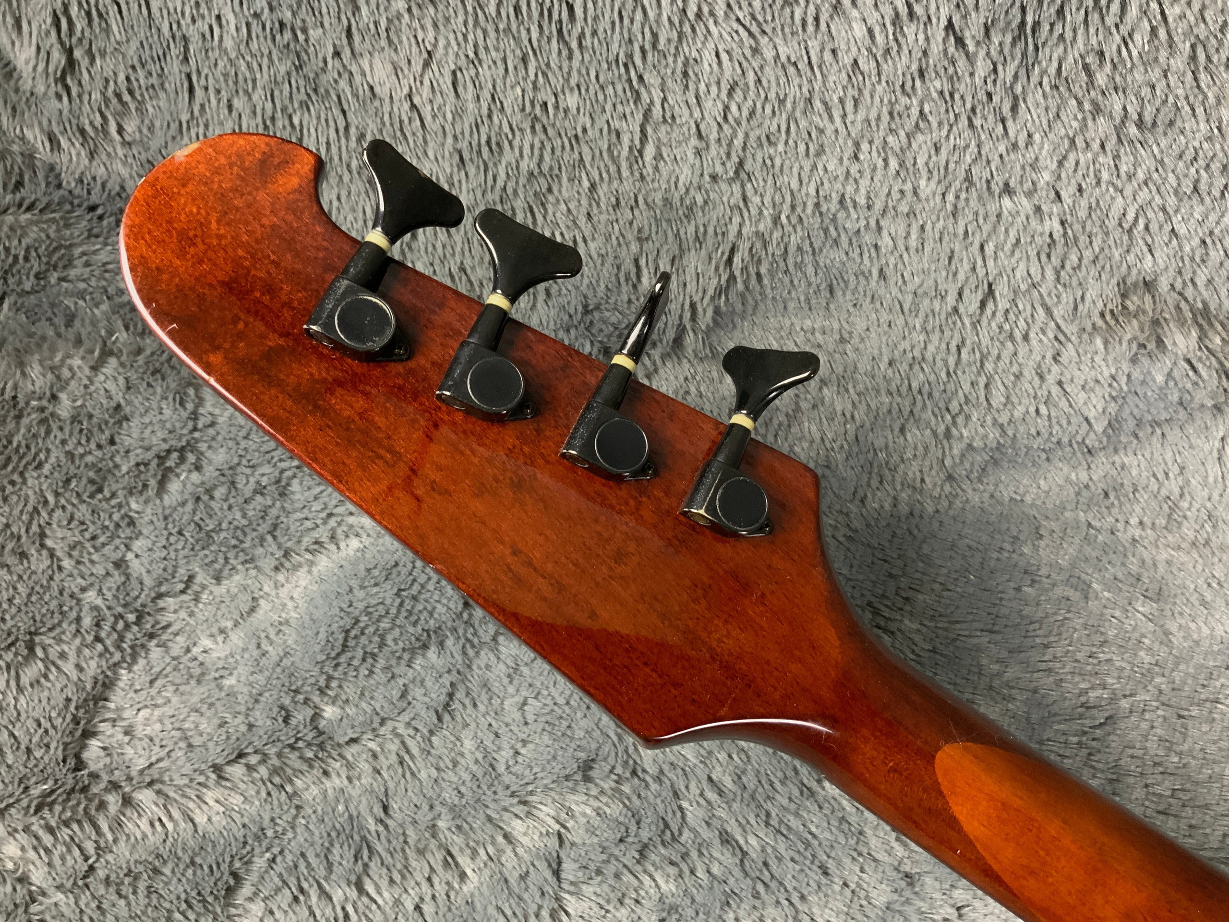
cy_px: 461
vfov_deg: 48.2
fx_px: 1030
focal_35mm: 29
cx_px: 614
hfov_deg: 61.7
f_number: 1.8
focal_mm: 3
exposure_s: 1/40
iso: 200
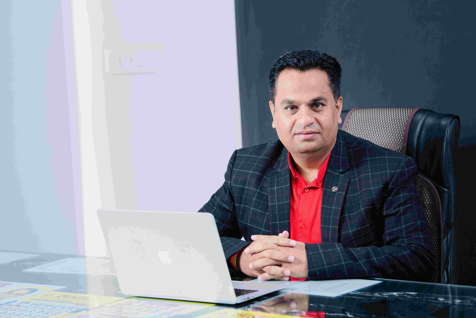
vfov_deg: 13.4
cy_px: 159
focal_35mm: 102
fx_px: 1349
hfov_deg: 20.0
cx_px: 238
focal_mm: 102
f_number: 4
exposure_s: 1/200
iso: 800
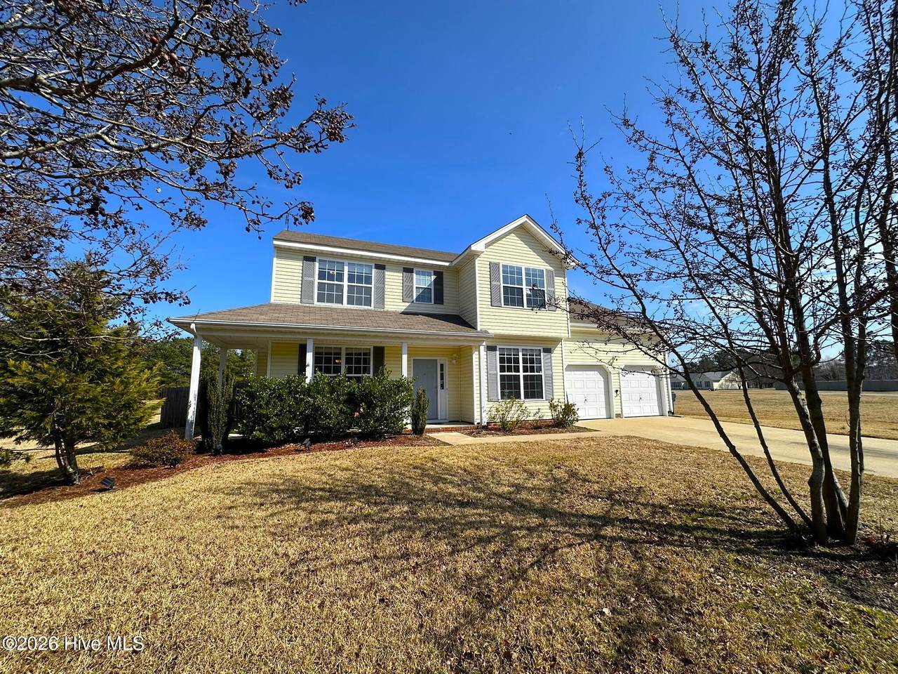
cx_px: 449
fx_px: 363
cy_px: 337
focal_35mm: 14
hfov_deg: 102.1
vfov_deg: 85.7
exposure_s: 1/2817
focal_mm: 2.22
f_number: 2.2
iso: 50
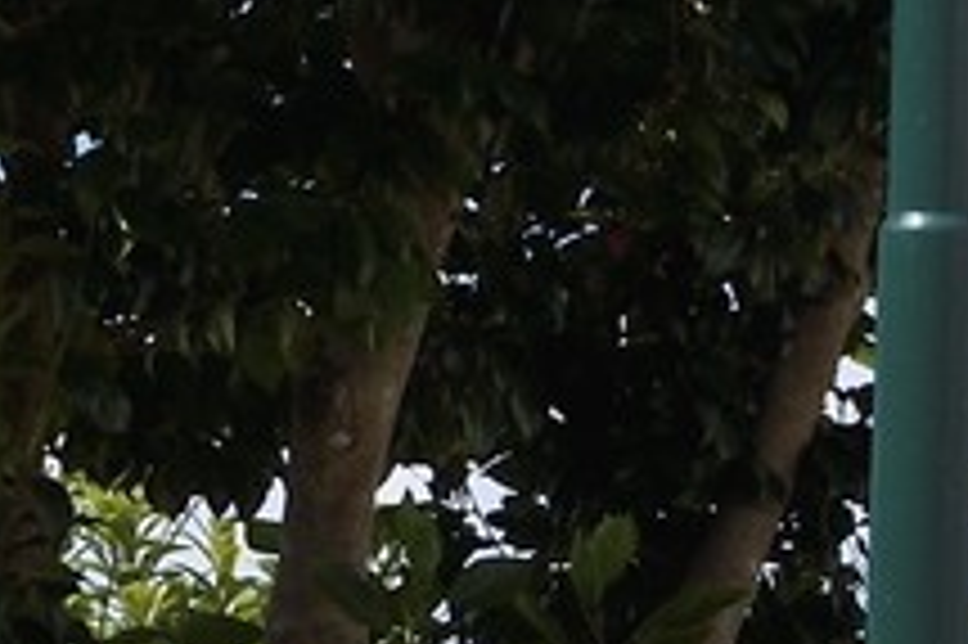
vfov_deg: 2.6
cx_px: 2841
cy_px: 441
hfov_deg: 3.9
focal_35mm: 521
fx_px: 13998
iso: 200
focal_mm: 70
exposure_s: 1/400
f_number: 13
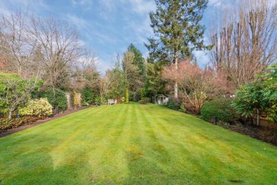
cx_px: 138
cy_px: 92
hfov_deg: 96.8
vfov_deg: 73.7
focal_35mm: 16
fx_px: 123
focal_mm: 16
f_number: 11
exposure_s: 1/100
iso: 640
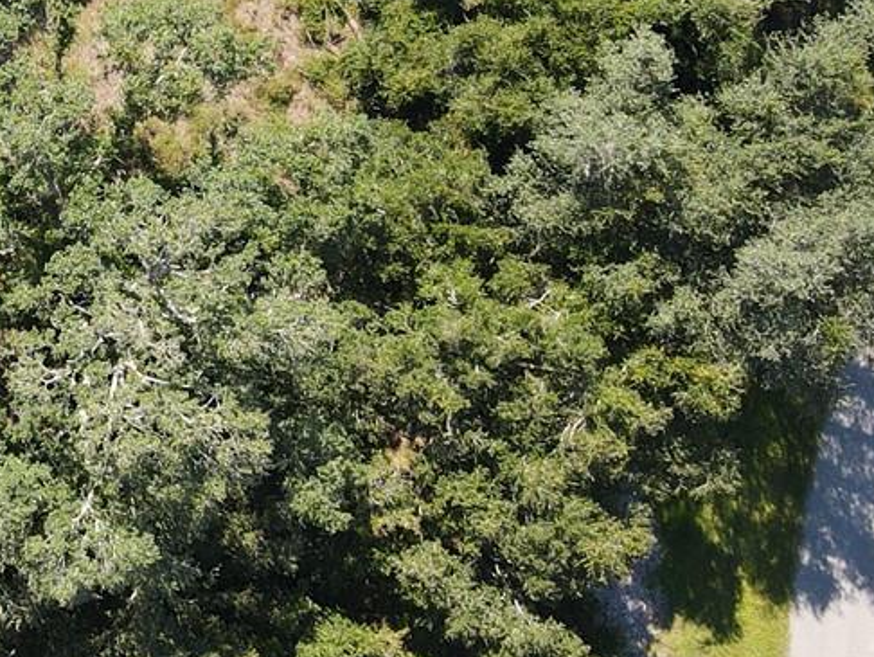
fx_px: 1996
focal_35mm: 79
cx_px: -334
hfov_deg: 21.7
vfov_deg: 18.1
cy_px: -31
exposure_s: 1/200
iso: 100
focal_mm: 4.5
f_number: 2.8
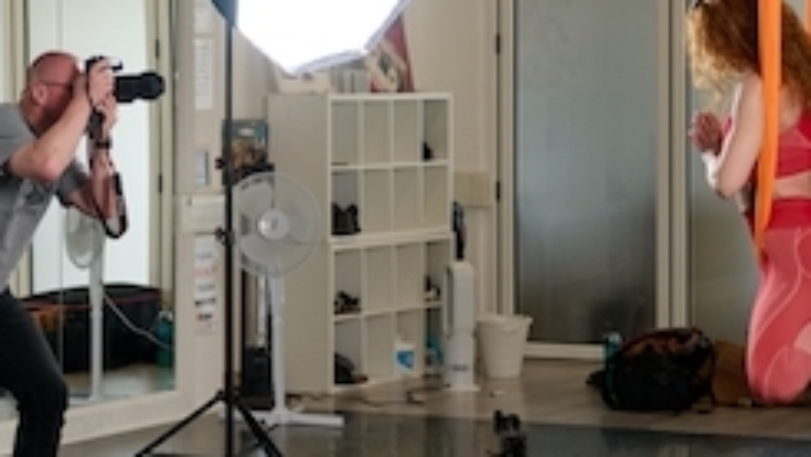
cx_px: -103
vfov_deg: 8.9
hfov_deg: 15.2
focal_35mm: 137
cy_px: 157
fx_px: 2947
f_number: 1.8
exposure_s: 1/200
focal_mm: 50
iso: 100
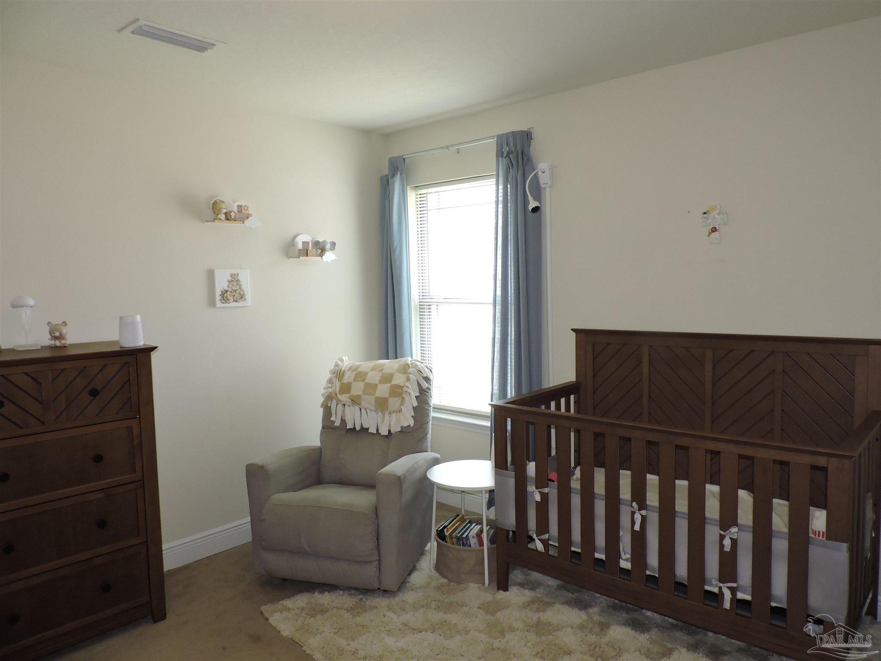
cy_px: 330
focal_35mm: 24
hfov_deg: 71.6
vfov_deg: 56.8
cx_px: 440
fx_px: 611
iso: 320
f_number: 3
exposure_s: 1/40
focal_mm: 4.3
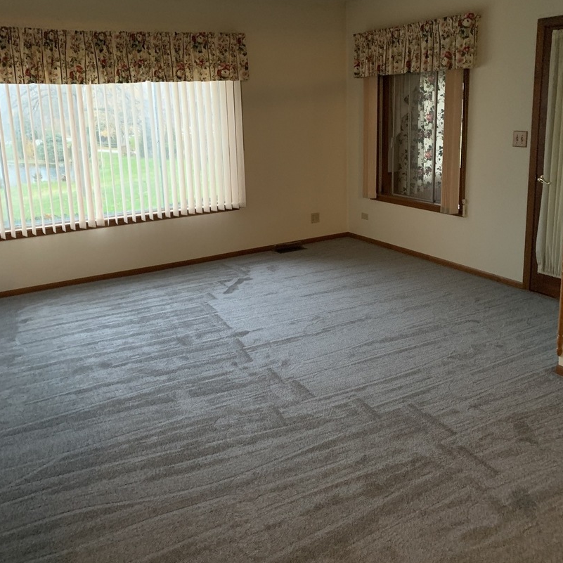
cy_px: 217
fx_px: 570
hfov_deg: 52.5
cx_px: 282
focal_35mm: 31
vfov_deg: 52.1
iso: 640
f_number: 1.8
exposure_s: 1/30
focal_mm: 4.25
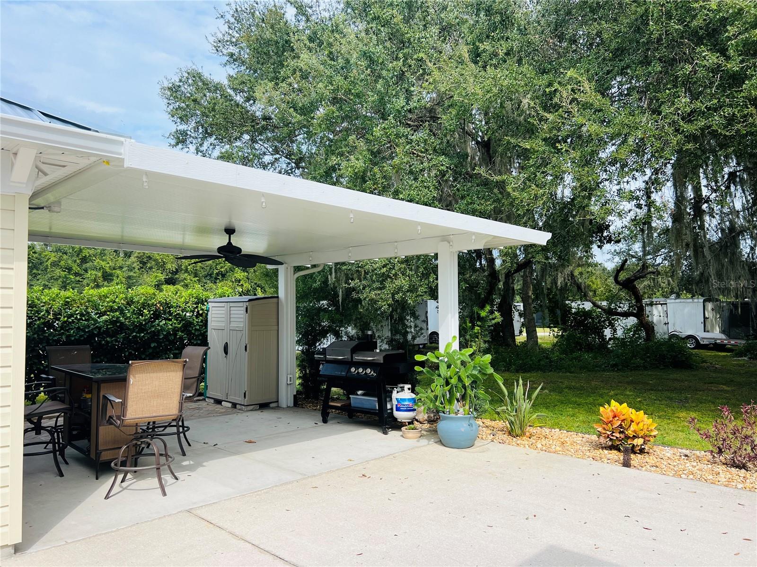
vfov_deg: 53.1
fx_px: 569
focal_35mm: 26
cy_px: 284
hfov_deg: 67.3
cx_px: 378
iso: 50
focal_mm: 5.7
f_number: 1.5
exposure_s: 1/2841
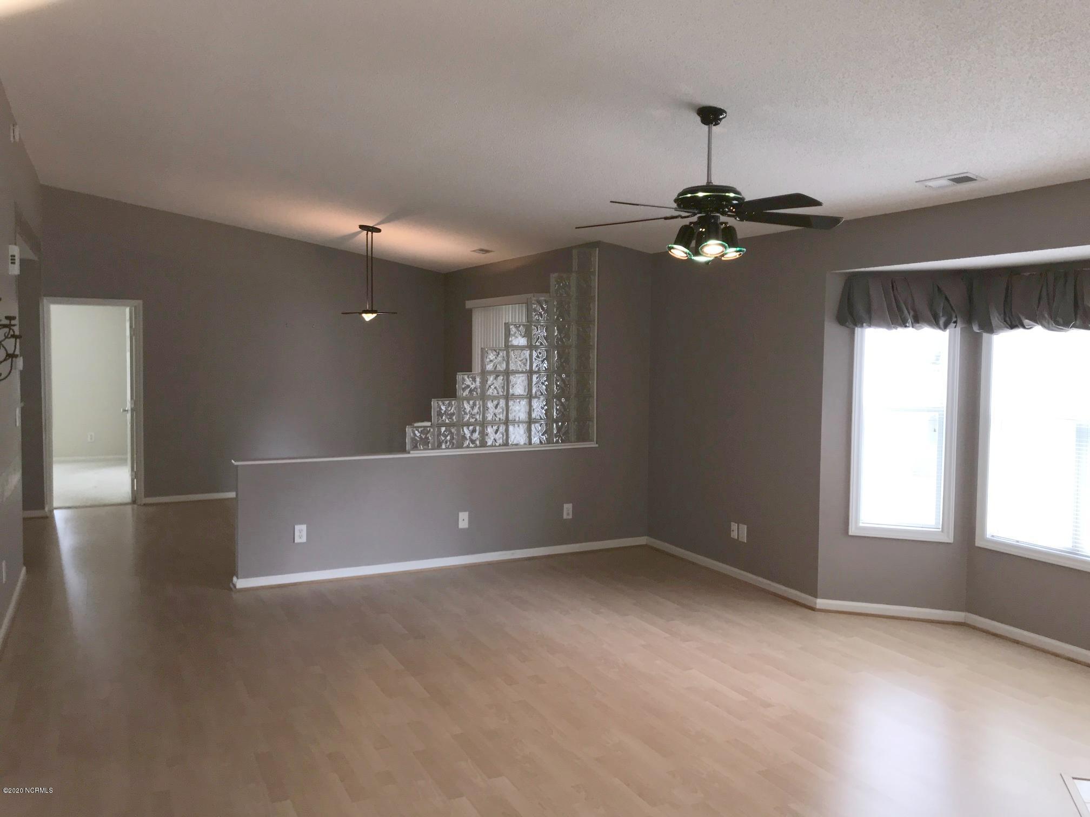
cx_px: 545
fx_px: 882
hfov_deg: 63.4
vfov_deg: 49.7
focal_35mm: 28
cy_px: 408
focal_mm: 3.99
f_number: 1.8
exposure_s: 1/30
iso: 32
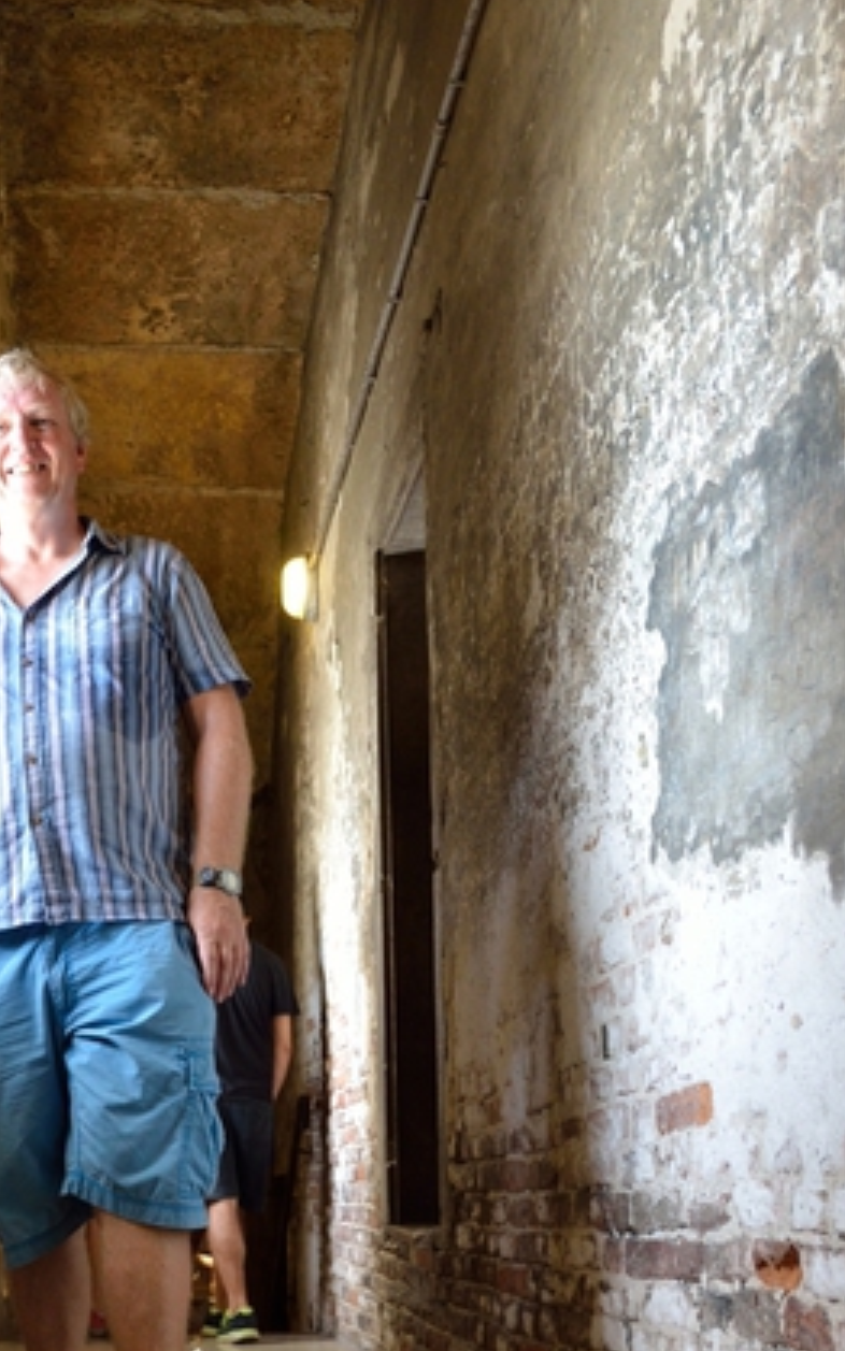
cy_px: 954
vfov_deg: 38.9
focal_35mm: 51
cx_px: 260
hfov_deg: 25.2
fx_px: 1879
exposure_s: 1/30
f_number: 3.5
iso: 800
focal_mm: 20
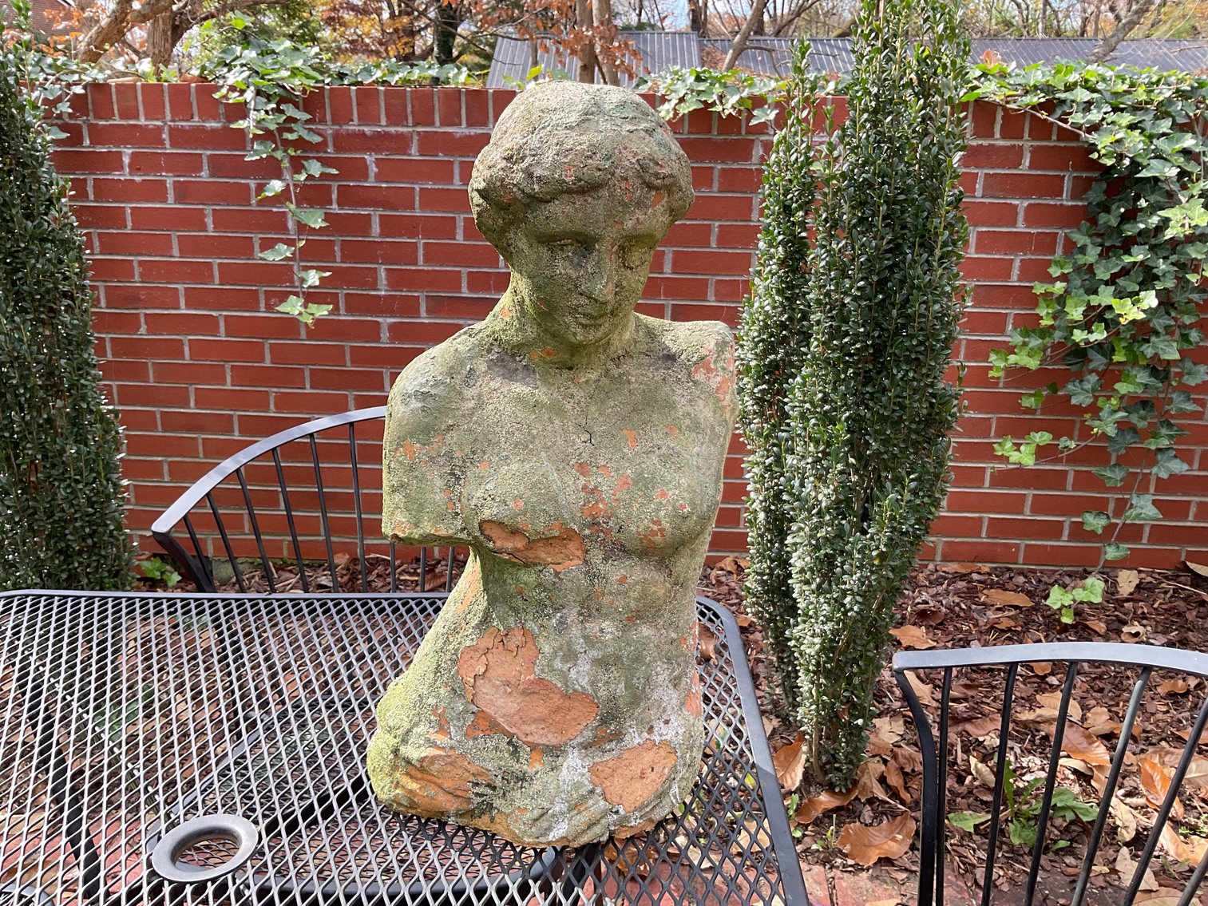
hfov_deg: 61.7
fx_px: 1012
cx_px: 604
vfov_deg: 48.2
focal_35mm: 29
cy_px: 453
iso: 16
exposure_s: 1/316
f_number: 1.8
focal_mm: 3
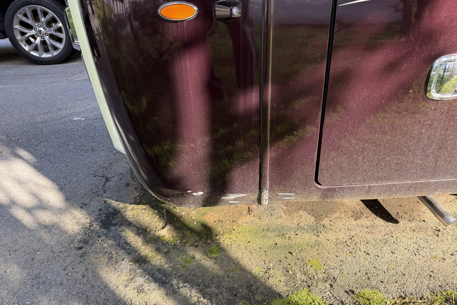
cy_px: 157
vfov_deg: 51.3
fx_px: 317
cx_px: 229
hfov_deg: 71.5
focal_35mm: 25
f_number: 1.78
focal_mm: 6.76
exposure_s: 1/391
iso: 80
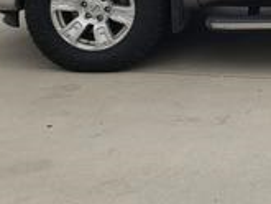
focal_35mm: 101
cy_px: -138
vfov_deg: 13.5
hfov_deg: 17.3
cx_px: 420
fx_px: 791
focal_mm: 4.3
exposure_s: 1/302
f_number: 2.4
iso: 50
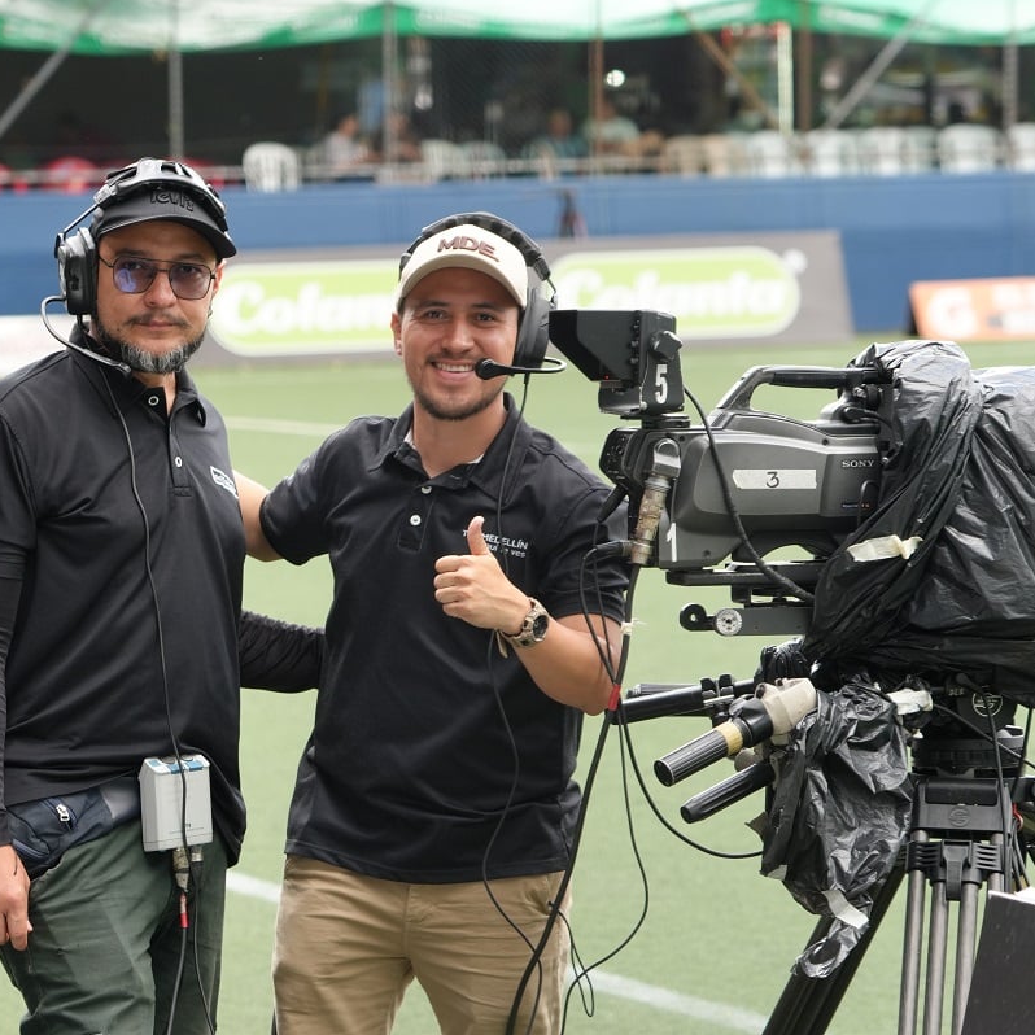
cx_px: 266
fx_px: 7328
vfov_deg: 8.1
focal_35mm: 217
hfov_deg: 8.1
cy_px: 518
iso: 400
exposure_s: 1/200
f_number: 5
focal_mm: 113
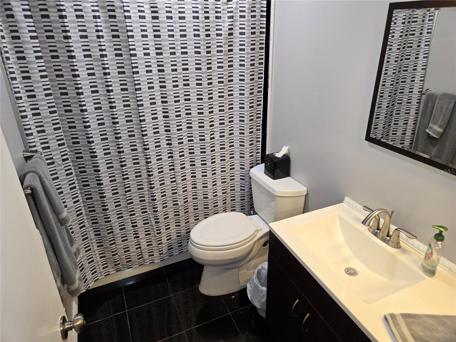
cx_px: 228
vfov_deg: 58.9
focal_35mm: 23
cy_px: 171
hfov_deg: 73.9
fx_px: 303
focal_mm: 5.4
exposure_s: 1/60
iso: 100
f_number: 1.8
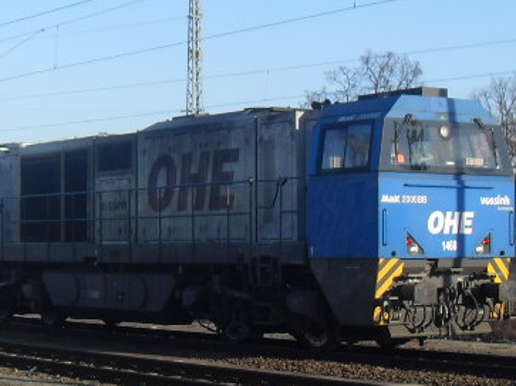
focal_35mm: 96
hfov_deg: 20.4
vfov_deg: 15.4
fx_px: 1431
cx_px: 209
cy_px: 169
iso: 80
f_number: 7
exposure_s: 1/125
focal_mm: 6.3
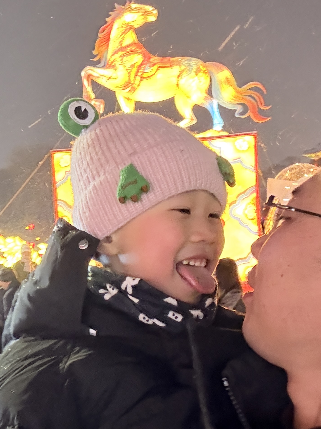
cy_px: 294
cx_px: 129
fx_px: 606
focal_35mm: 49
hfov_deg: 29.6
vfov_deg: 38.4
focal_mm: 2.69
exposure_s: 1/20
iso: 500
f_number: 1.9
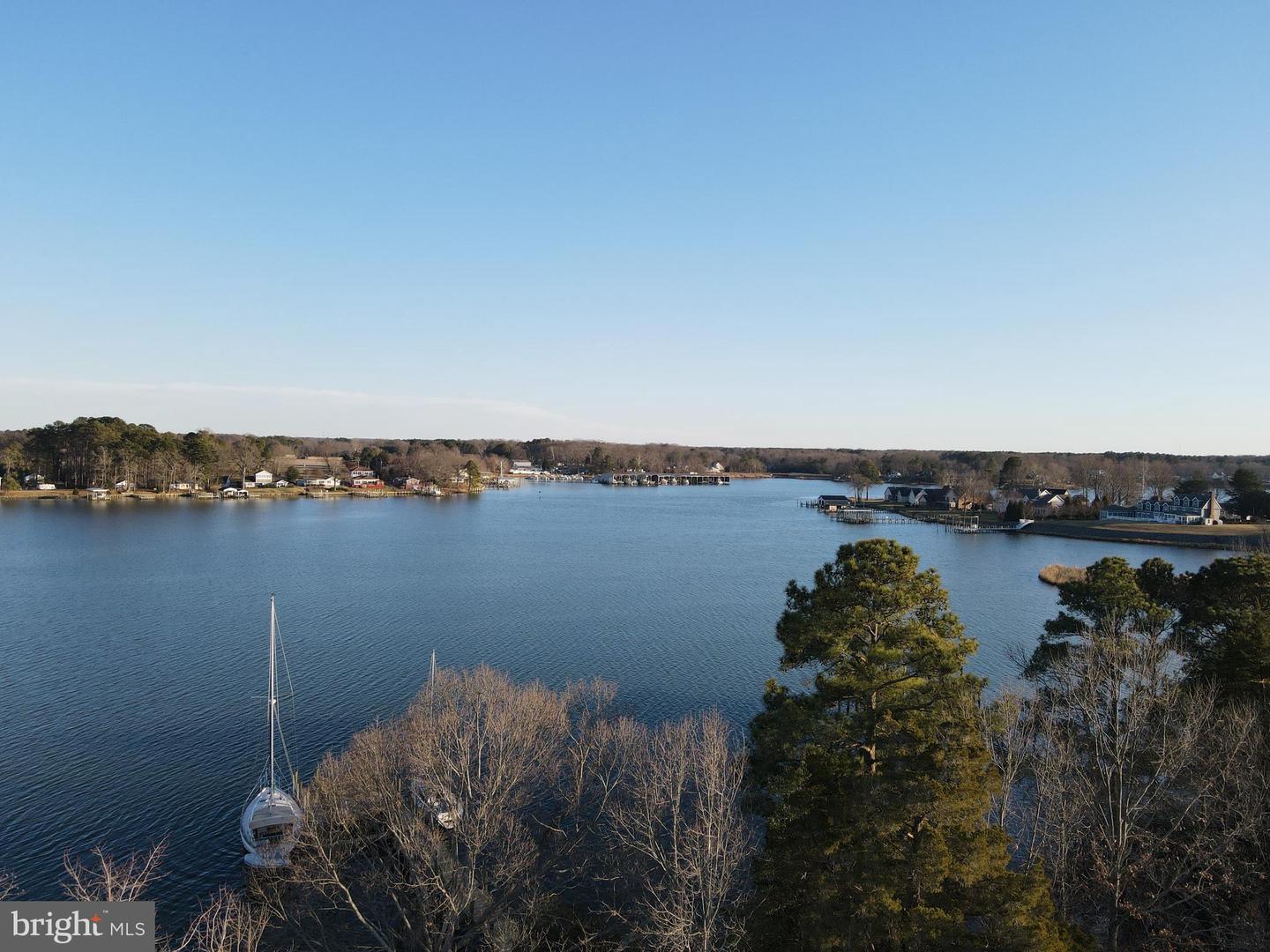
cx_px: 635
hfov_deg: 71.6
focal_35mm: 24
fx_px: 881
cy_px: 476
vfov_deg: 56.8
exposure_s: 1/350
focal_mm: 4.5
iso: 110
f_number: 2.8
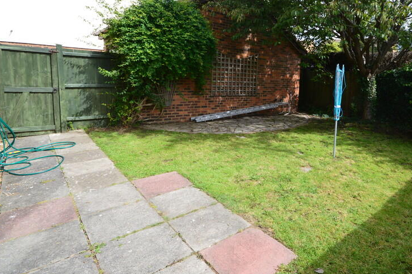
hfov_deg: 78.1
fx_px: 240
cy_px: 108
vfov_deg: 58.9
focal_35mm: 21
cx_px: 281
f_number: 10
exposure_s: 1/250
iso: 400
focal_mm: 10
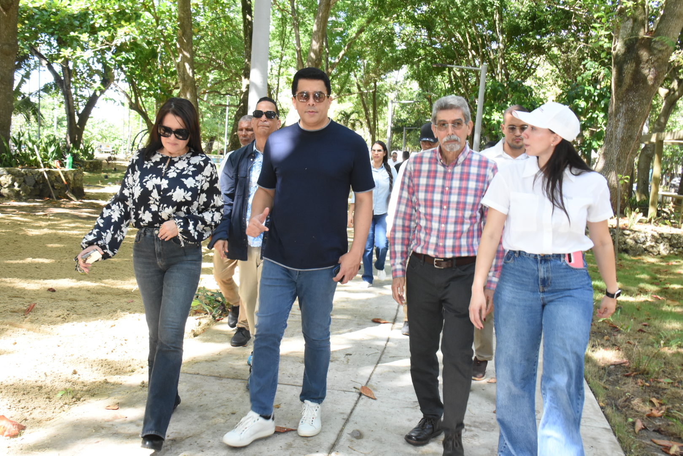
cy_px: 228
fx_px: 740
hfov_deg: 49.6
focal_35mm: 39
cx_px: 342
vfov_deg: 34.2
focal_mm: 26
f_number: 9
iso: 1600
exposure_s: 1/125
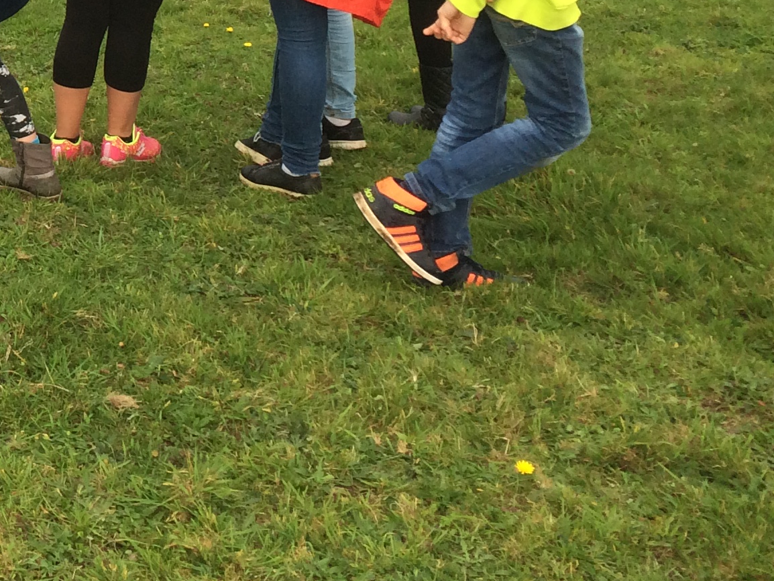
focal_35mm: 82
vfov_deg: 17.1
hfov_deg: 21.3
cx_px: -263
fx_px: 1834
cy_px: -132
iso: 32
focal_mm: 4.15
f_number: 2.2
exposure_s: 1/562
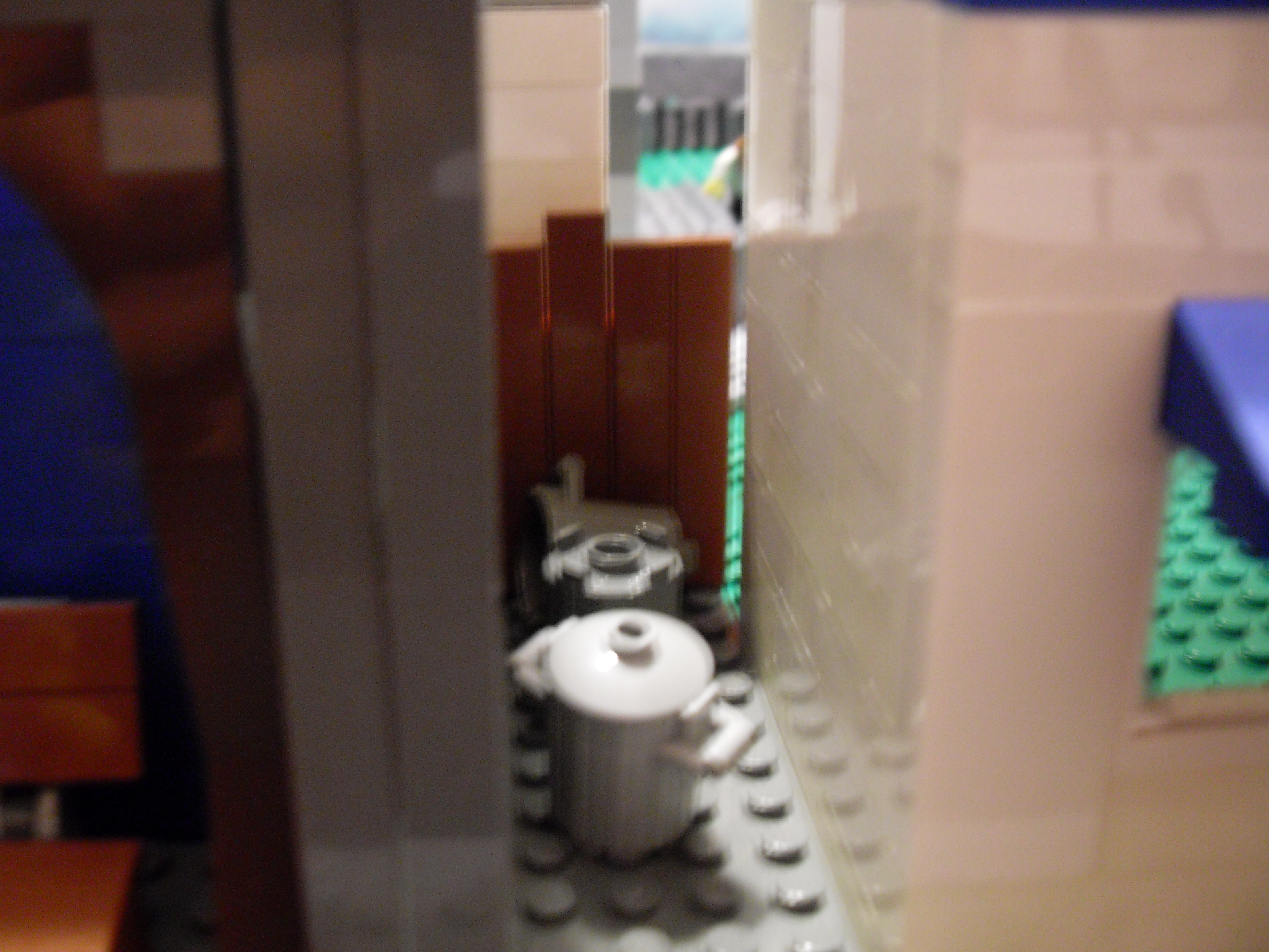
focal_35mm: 38
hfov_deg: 49.0
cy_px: 472
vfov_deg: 37.7
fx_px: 1393
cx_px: 640
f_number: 2.8
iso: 200
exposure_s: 1/1.43
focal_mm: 6.3
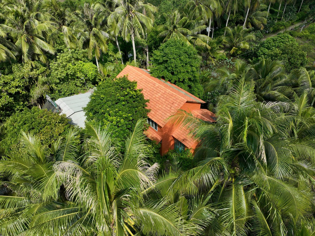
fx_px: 218
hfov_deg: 71.6
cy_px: 118
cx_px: 158
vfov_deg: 56.8
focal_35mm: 24
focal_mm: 12.29
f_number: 2.8
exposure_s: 1/1250
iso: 100
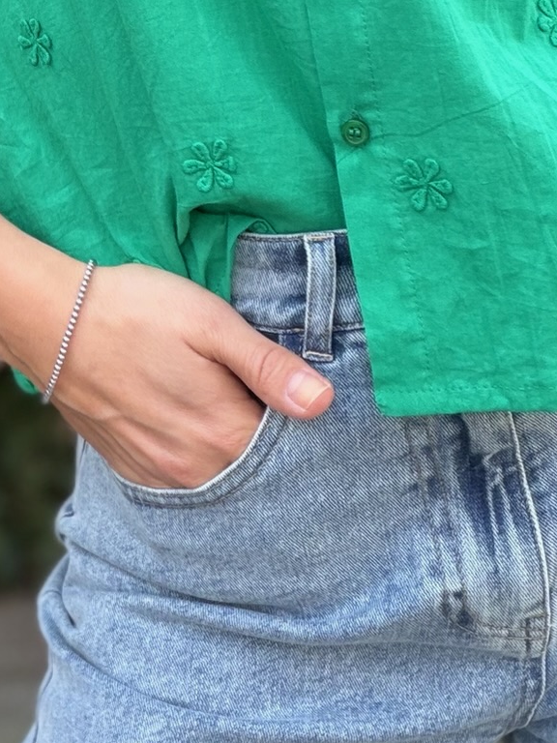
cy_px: -110
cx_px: 14
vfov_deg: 22.7
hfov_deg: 18.0
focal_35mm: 80
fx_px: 1716
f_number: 1.9
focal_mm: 2.71
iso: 32
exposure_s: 1/121
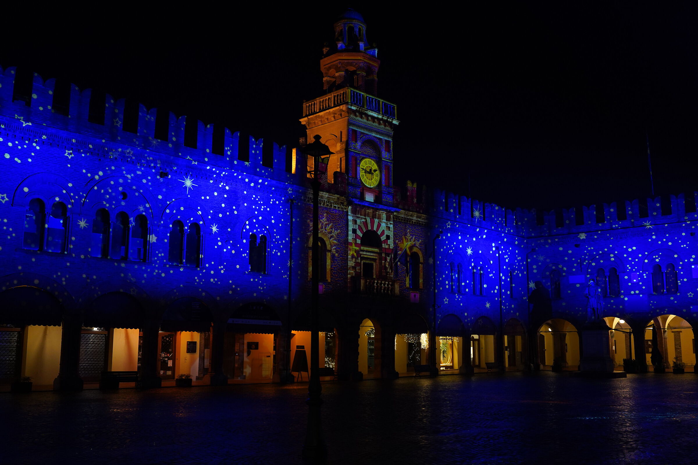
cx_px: 349
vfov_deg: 37.9
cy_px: 232
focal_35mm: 35
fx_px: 679
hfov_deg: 54.4
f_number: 3.5
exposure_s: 1/80
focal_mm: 35
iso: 1600
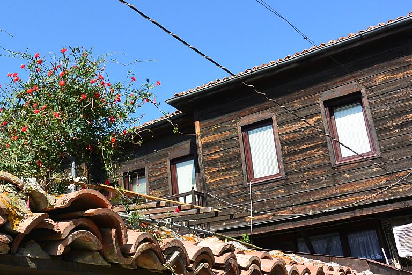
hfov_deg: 42.6
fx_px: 515
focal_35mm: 45
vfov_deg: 29.8
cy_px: 124
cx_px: 115
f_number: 5
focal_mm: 10
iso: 160
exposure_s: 1/1000
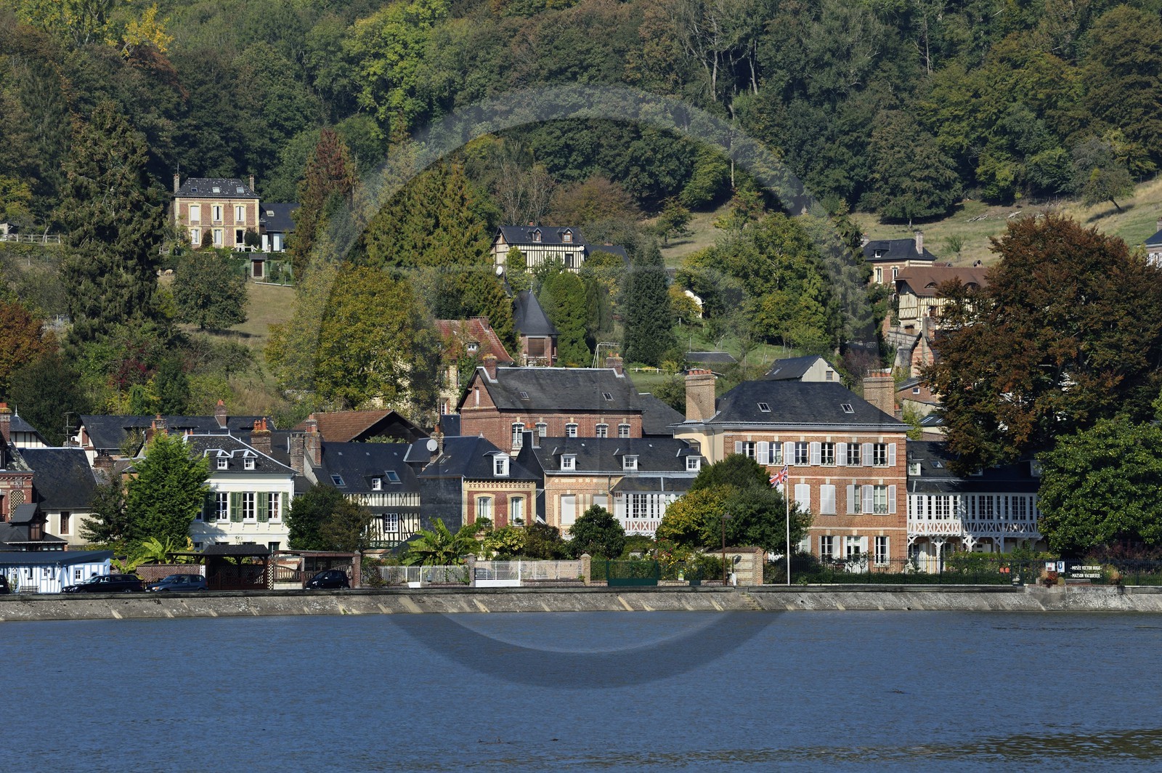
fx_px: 6450
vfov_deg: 6.9
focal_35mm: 200
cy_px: 386
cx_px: 581
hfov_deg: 10.3
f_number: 13
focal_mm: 200
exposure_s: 1/320
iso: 200
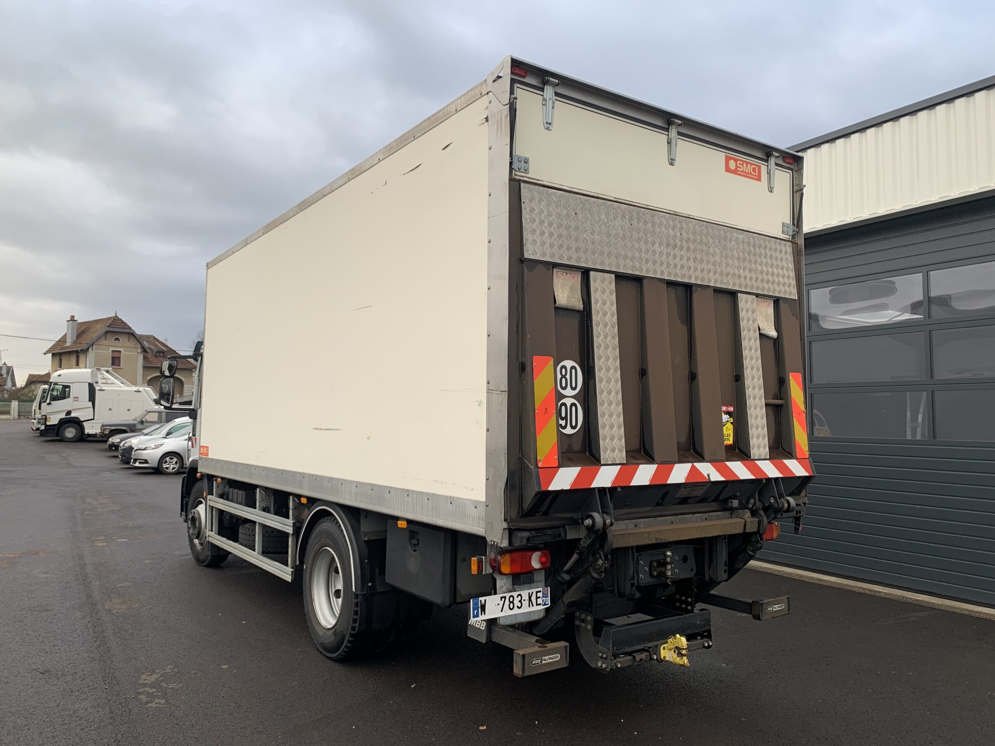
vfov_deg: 53.1
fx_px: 747
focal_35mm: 26
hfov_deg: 67.3
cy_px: 373
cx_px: 498
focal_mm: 4.25
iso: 25
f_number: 1.8
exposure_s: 1/122
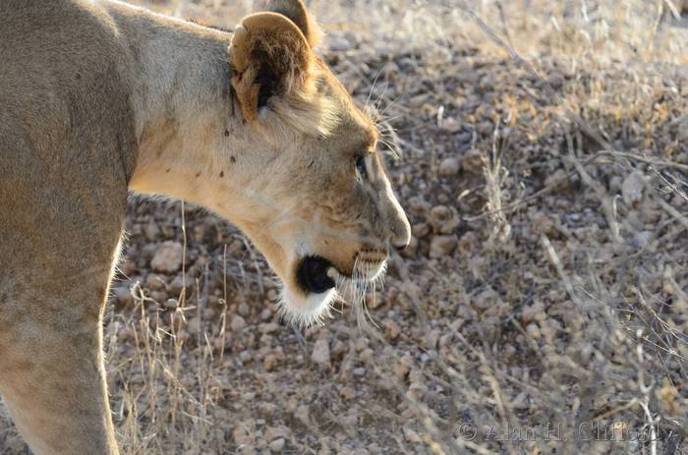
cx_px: 344
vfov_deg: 4.6
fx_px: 5719
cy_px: 228
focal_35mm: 300
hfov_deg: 6.9
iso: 400
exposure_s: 1/500
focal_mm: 200
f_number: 5.3
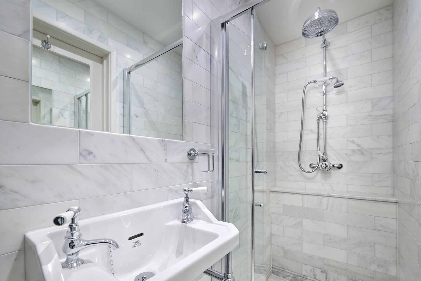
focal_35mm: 16
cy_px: 140
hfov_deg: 96.7
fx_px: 187
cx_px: 210
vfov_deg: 73.7
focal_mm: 16
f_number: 8
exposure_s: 1/10
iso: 200
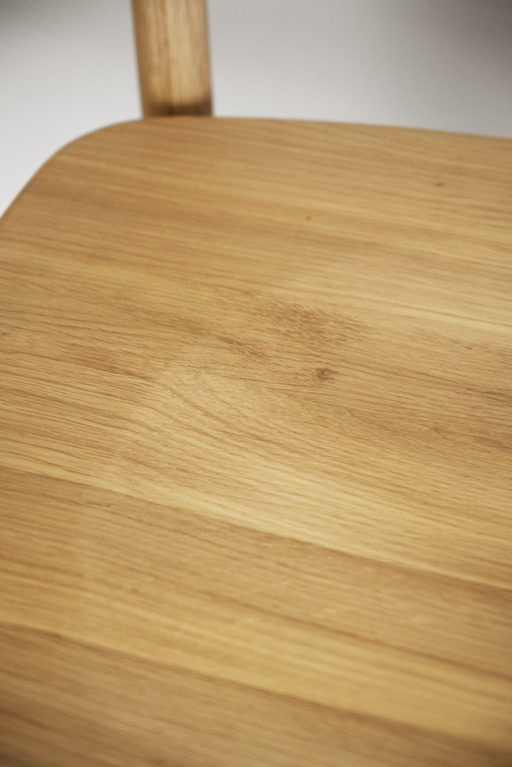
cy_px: 384
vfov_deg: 28.8
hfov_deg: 19.5
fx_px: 1493
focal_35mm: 70
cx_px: 256
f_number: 4
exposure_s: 1/30
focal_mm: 70
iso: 1600
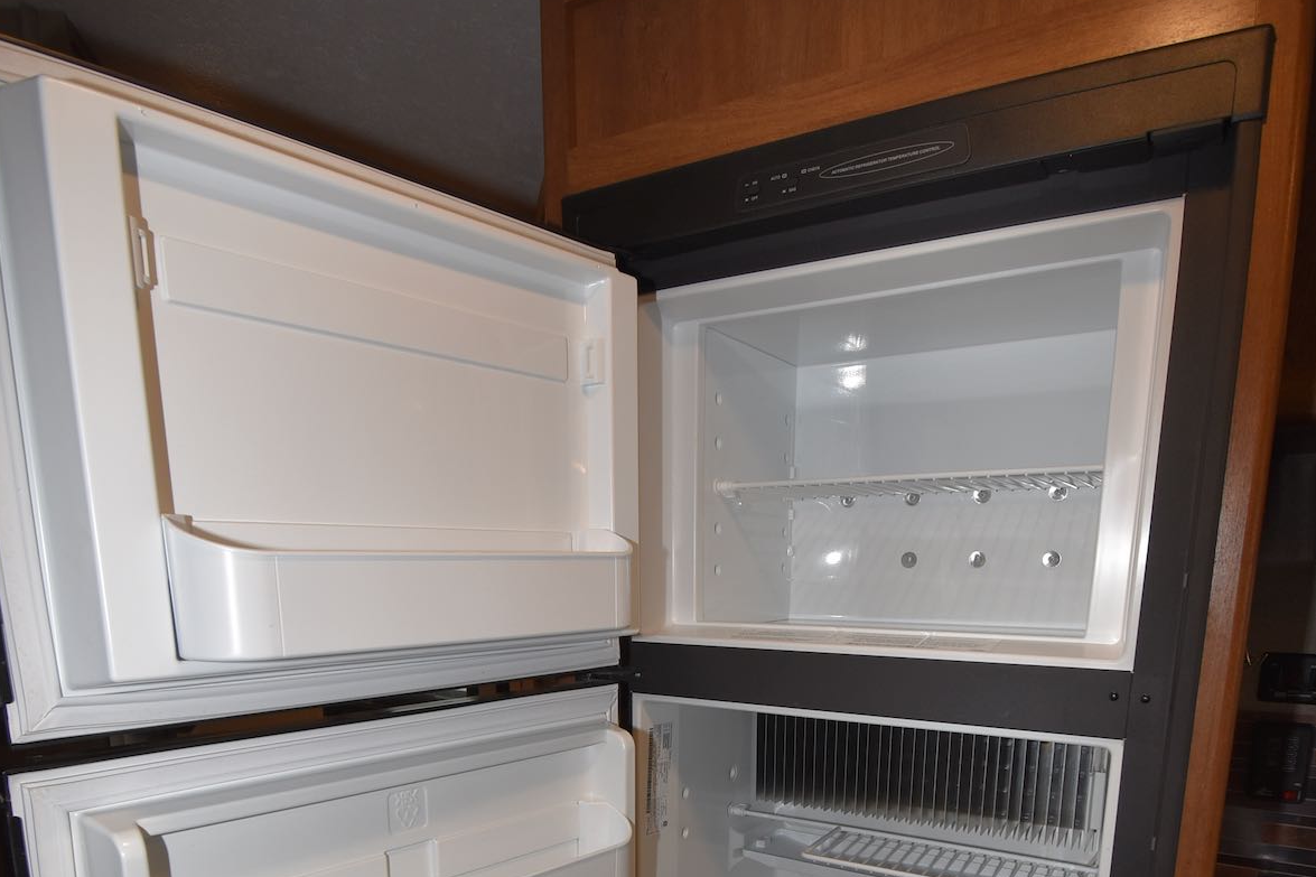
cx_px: 663
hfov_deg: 76.1
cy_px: 759
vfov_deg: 50.1
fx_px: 841
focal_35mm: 23
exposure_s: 1/100
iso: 400
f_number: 5
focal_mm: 10
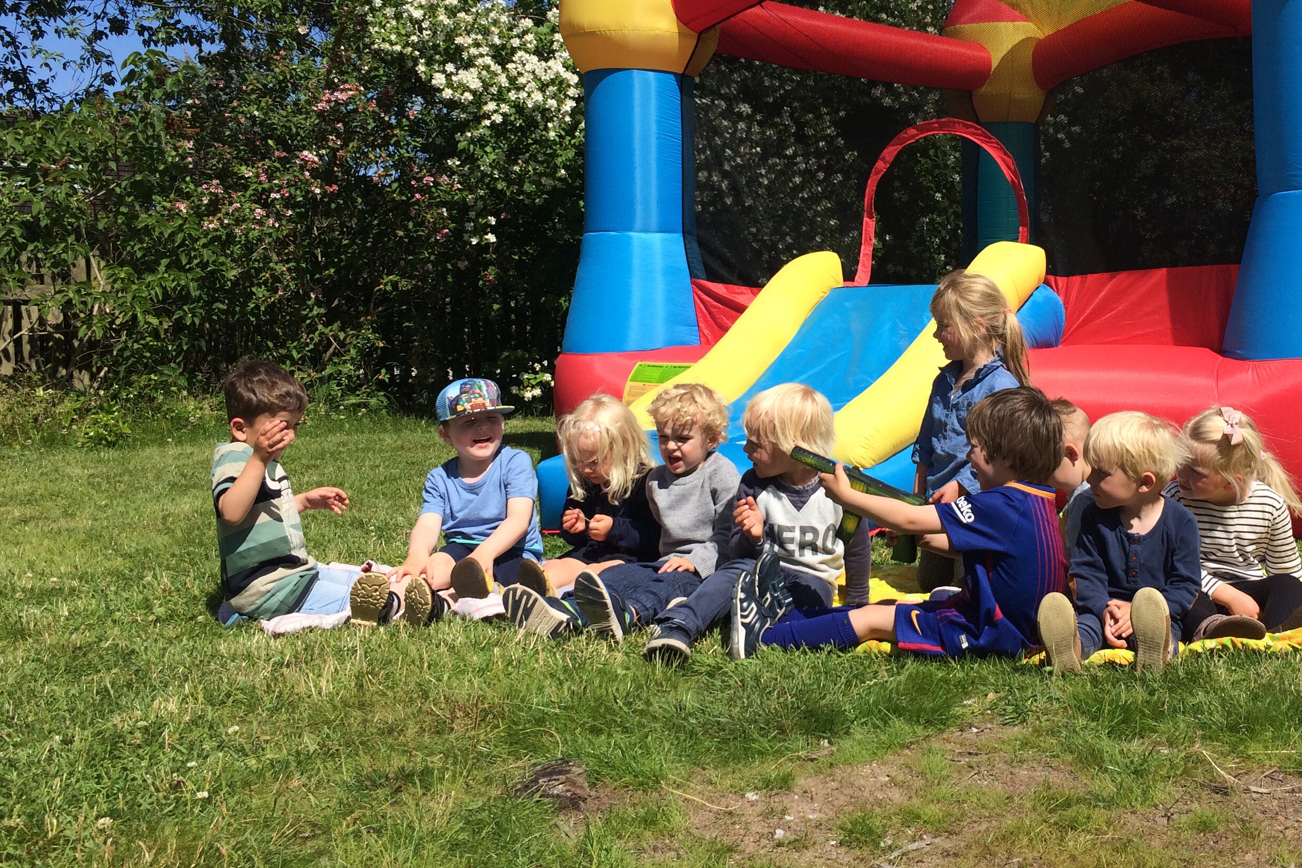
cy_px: 290
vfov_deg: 33.1
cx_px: 861
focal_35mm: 40
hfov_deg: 47.7
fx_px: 1447
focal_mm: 4.15
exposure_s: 1/2415
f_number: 2.2
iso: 32
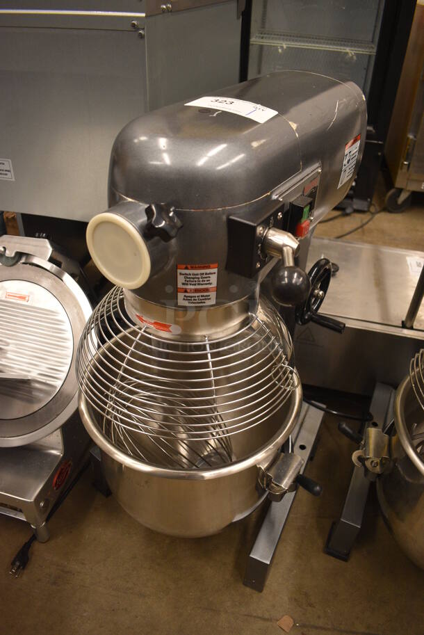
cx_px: 212
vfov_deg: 67.3
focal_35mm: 27
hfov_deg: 48.0
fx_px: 476
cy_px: 318
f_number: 3.5
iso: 1100
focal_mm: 18
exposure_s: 1/125
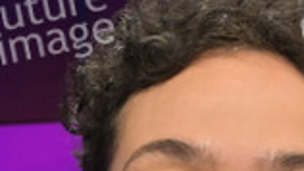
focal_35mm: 85
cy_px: 321
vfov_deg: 12.8
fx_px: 685
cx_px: 225
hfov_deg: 24.7
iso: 2000
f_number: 5.6
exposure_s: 1/200
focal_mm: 32
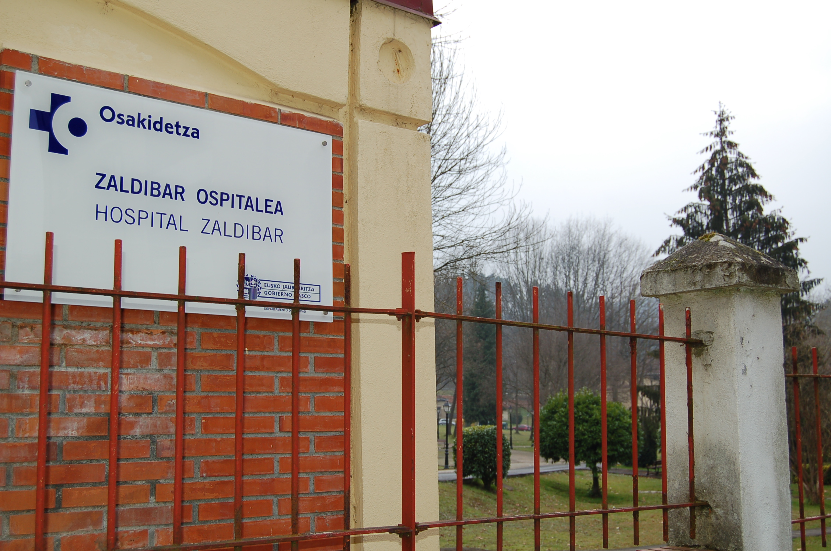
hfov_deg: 46.5
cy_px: 276
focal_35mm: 42
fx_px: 968
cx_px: 416
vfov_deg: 31.8
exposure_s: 1/320
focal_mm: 28
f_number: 5.6
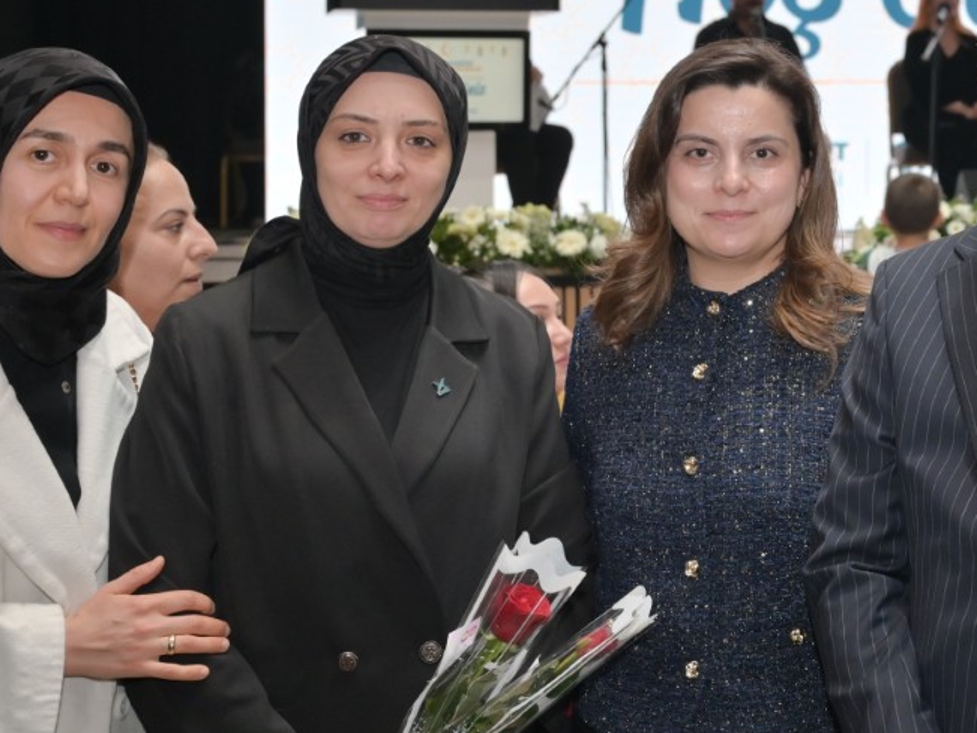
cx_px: 989
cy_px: 454
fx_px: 2229
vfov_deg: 18.6
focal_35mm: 79
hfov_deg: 23.6
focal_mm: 33
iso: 640
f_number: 4.5
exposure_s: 1/200
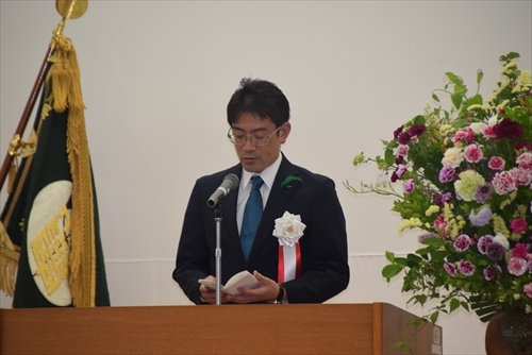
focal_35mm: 375
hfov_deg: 5.5
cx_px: 266
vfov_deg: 3.7
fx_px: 5545
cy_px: 178
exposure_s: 1/100
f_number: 6.3
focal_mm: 250
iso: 800
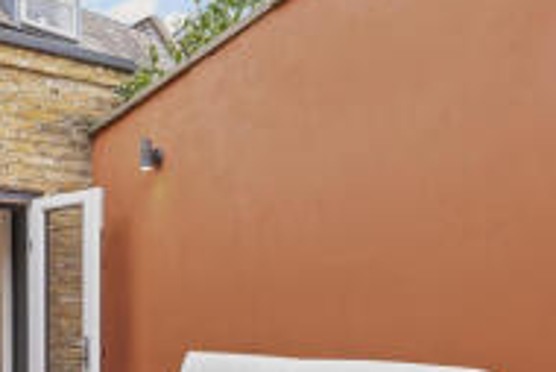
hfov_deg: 49.8
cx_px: 82
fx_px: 541
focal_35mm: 35
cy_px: 335
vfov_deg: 35.6
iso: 400
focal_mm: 14
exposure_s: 1/20
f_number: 8
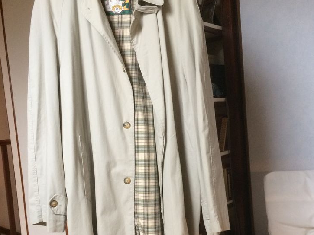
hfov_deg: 46.8
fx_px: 363
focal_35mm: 40
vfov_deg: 35.6
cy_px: 158
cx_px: 161
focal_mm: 4.15
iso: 200
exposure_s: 1/33
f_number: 2.2
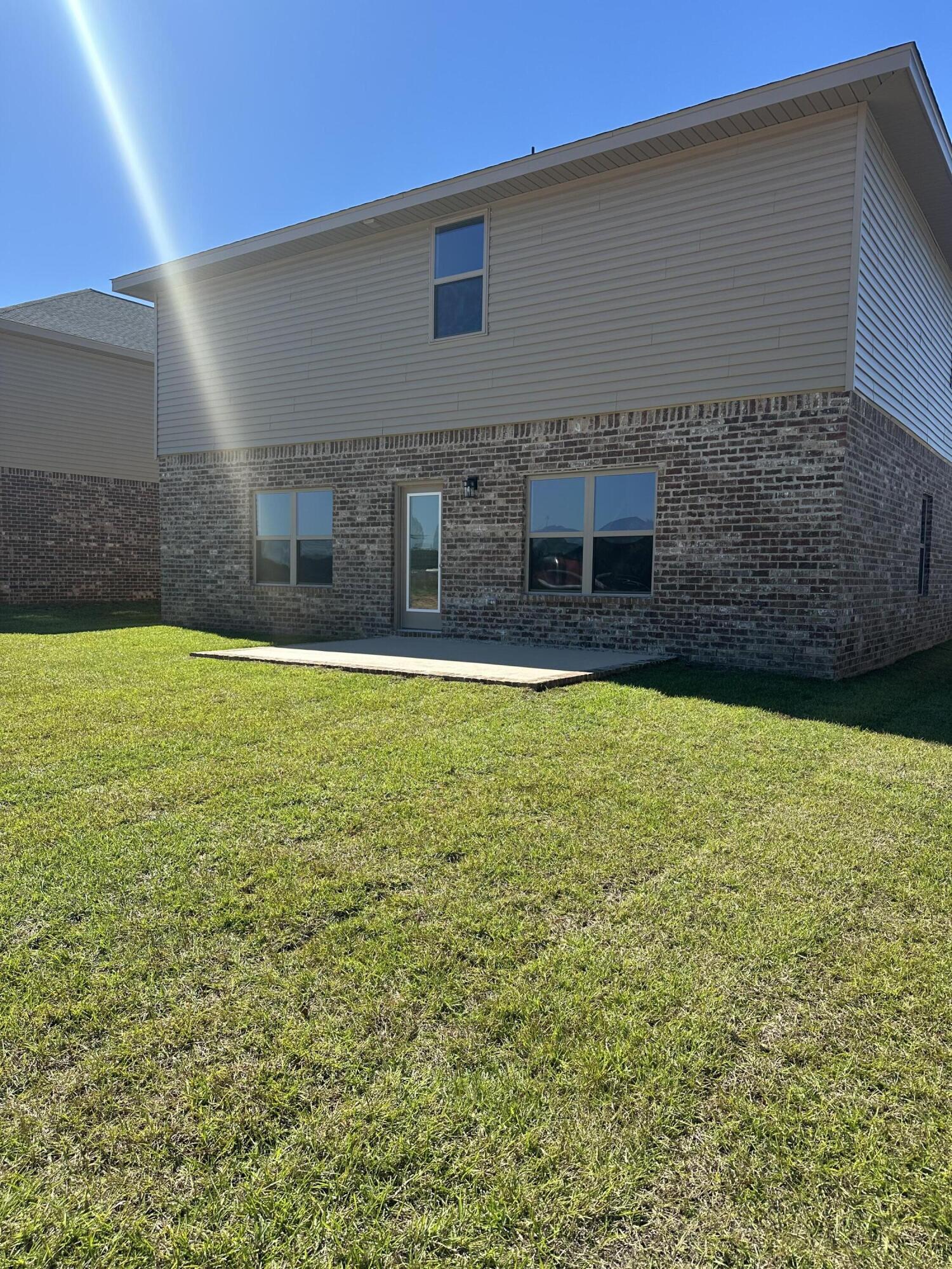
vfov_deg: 71.6
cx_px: 476
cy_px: 634
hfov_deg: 56.8
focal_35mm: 24
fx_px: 880
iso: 80
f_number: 1.78
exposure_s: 1/3356
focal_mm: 6.86
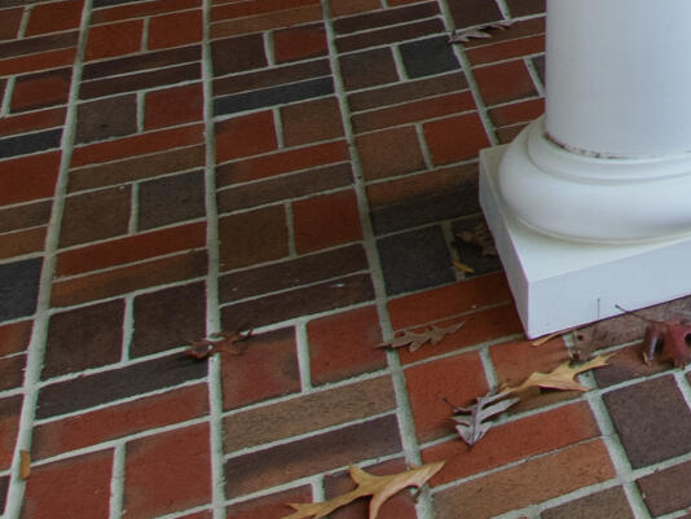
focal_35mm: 81
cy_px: -591
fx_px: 1618
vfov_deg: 14.4
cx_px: 1403
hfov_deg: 17.2
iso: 200
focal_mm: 10
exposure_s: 1/20
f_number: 8
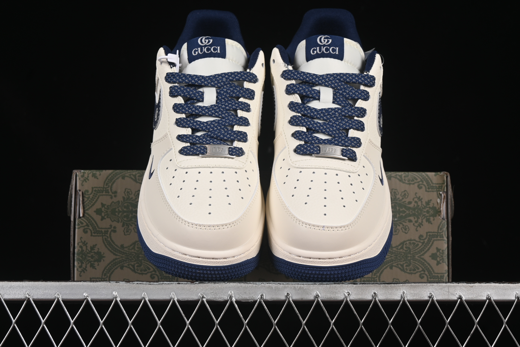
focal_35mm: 75
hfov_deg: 27.0
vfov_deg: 18.2
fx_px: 1083
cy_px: 174
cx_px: 260
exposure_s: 1/80
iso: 160
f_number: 8
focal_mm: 50
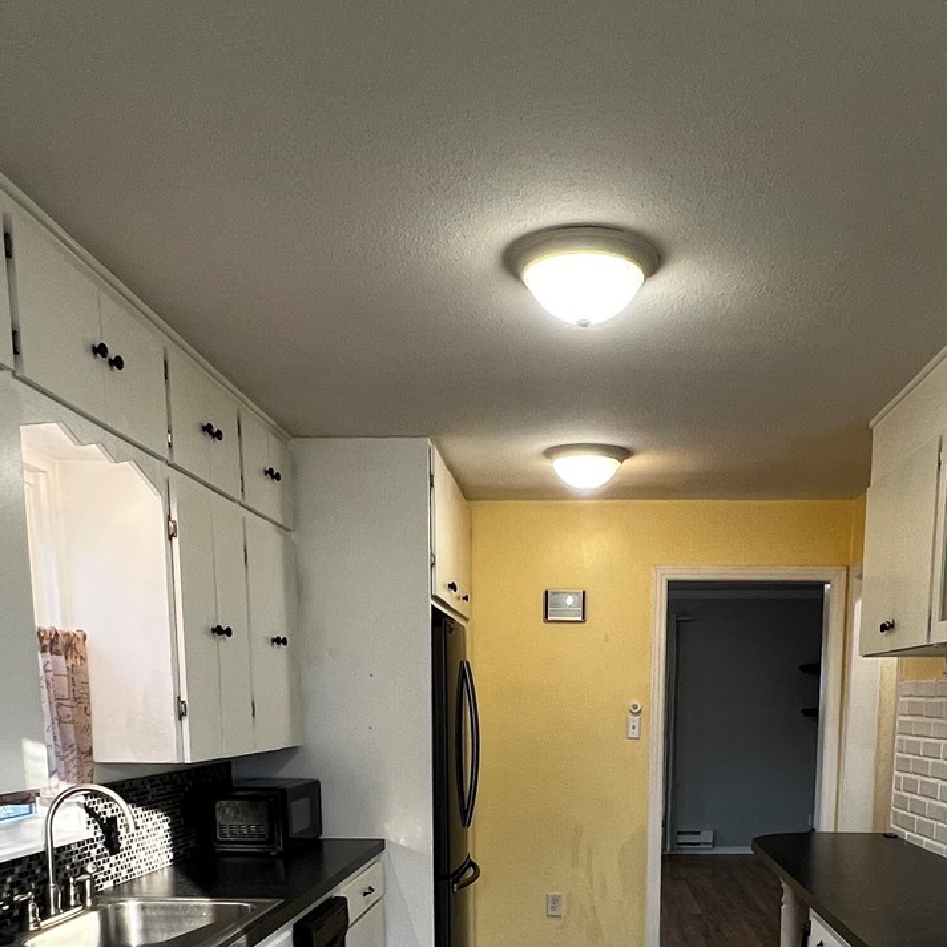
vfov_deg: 46.4
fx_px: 959
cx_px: 551
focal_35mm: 31
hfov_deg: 52.3
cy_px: 884
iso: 200
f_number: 1.8
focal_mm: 1.57
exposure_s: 1/120
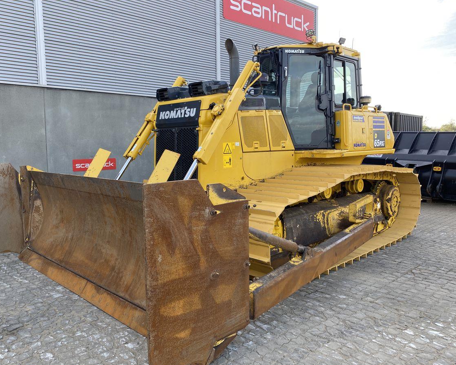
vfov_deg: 50.0
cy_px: 185
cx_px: 202
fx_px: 391
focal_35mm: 29
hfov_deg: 60.3
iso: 32
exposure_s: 1/404
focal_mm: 4.25
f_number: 1.8
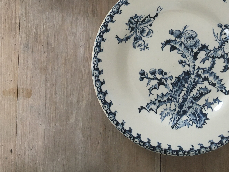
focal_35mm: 50
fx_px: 331
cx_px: 131
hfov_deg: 38.1
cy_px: -4
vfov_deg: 27.3
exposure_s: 1/33
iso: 100
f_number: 2.2
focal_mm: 4.15
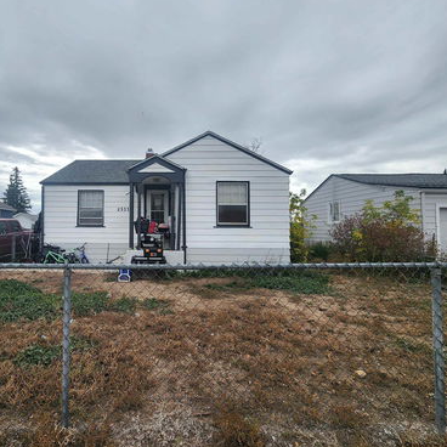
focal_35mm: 16
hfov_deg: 84.7
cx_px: 153
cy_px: 219
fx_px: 234
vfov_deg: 87.4
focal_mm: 2.2
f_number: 2.2
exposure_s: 1/1449
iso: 50
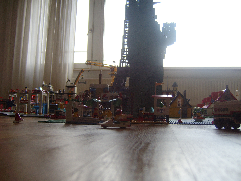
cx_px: 120
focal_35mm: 31
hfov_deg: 58.4
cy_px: 90
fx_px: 216
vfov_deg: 45.4
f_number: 2.7
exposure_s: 1/65
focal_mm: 8.13
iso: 100
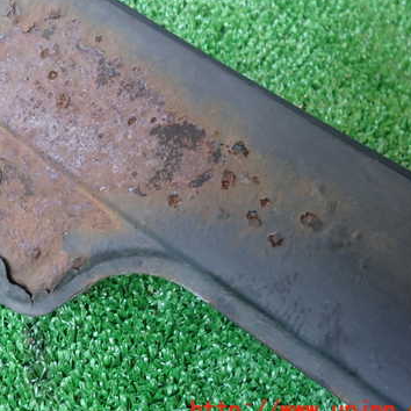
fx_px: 604
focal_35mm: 45
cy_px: 165
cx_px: 104
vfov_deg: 37.4
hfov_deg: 36.7
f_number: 2.3
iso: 200
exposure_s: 1/50
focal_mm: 5.4
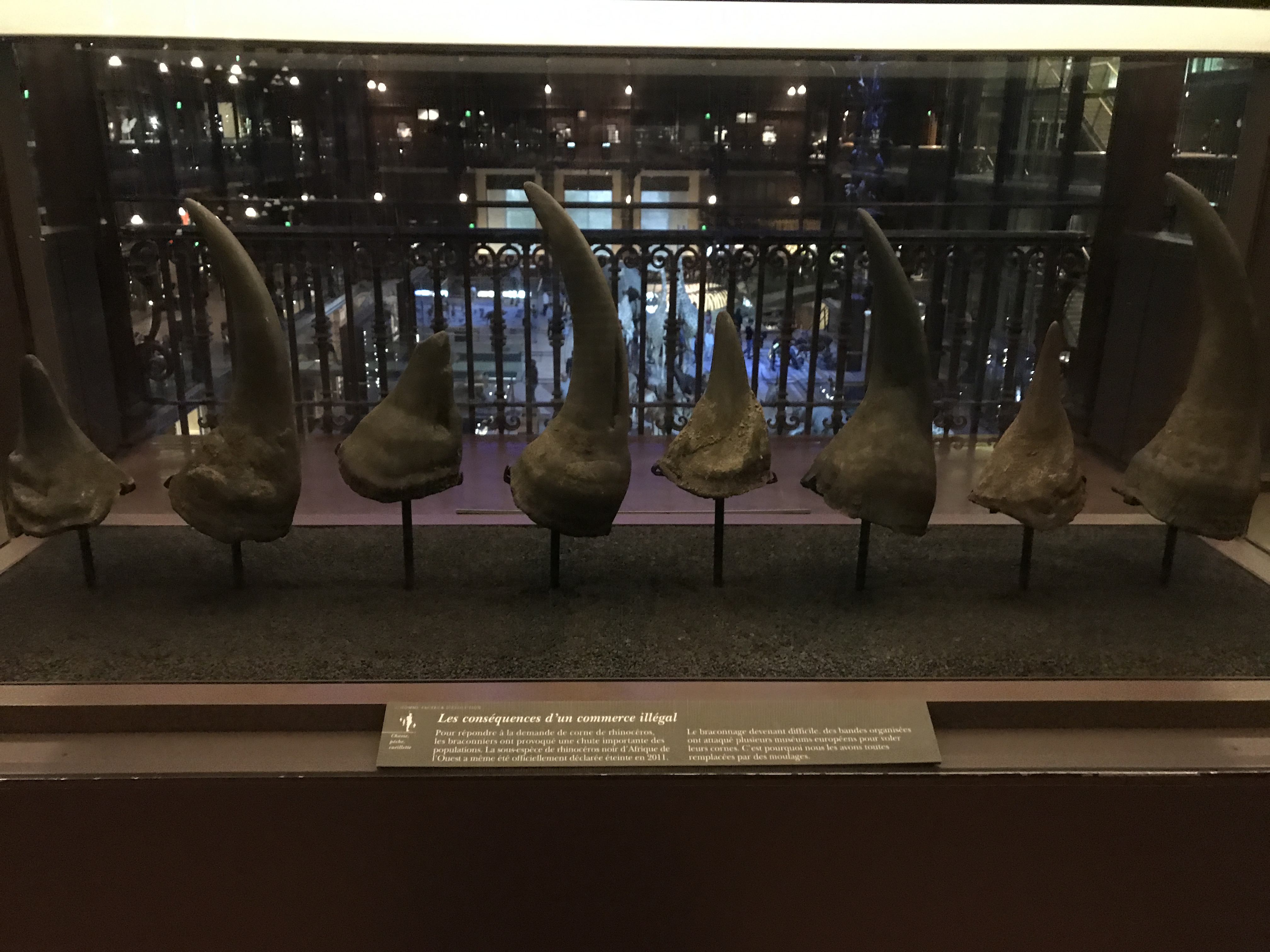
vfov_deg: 49.7
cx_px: 635
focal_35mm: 28
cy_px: 476
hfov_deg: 63.4
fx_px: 1027
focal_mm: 3.99
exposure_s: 1/4
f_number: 1.8
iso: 200
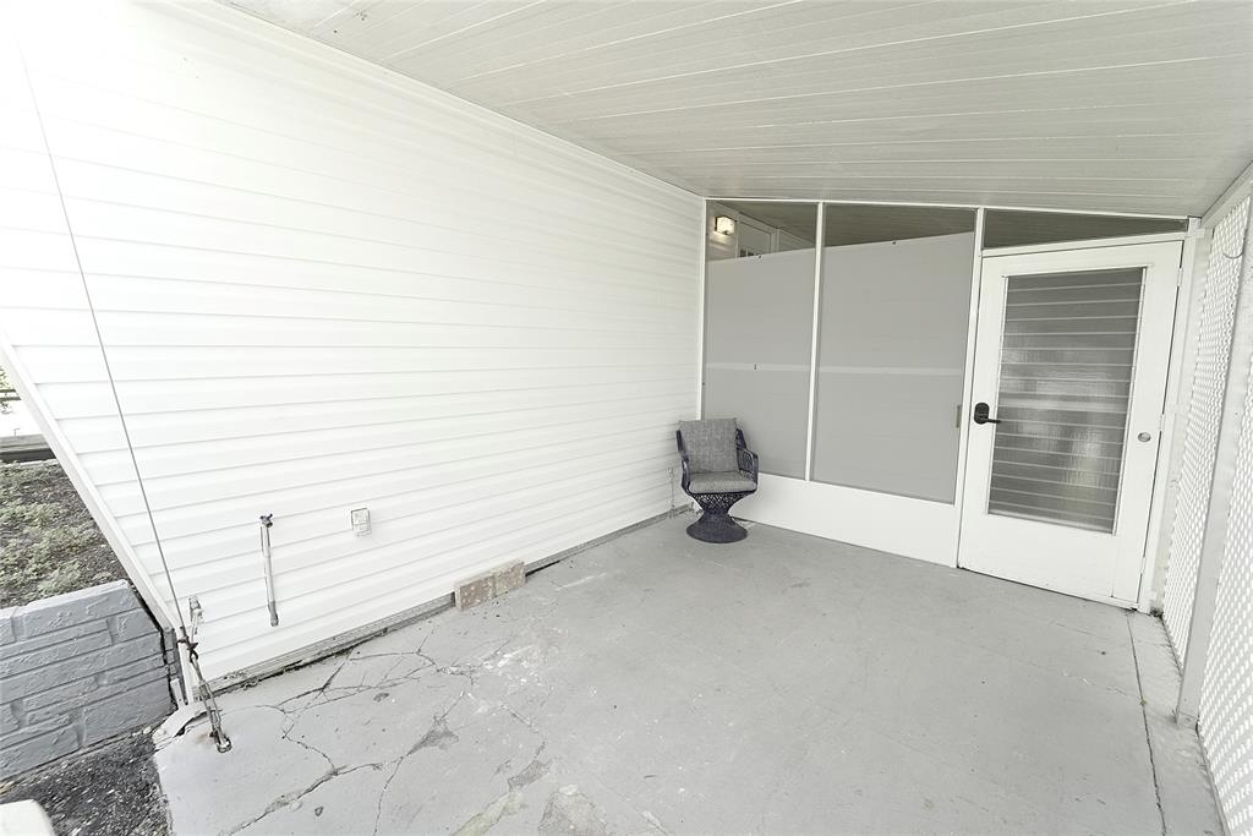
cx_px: 626
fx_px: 487
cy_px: 418
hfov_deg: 104.2
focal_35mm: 14
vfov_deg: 81.2
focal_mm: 14
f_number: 8
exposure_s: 1/200
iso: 4000
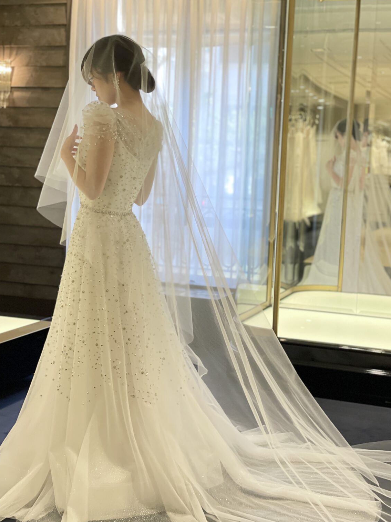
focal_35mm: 55
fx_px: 828
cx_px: 197
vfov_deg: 34.9
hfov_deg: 26.6
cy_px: 274
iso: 160
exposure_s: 1/120
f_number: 2
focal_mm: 6
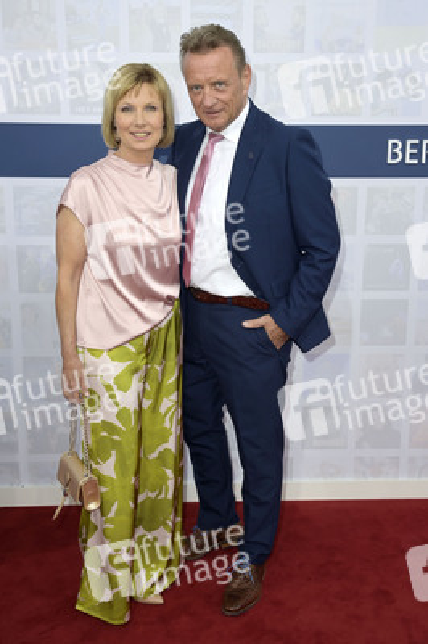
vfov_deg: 50.7
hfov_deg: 35.0
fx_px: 679
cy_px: 322
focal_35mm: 38
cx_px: 214
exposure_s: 1/200
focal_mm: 38
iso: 640
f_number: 7.1
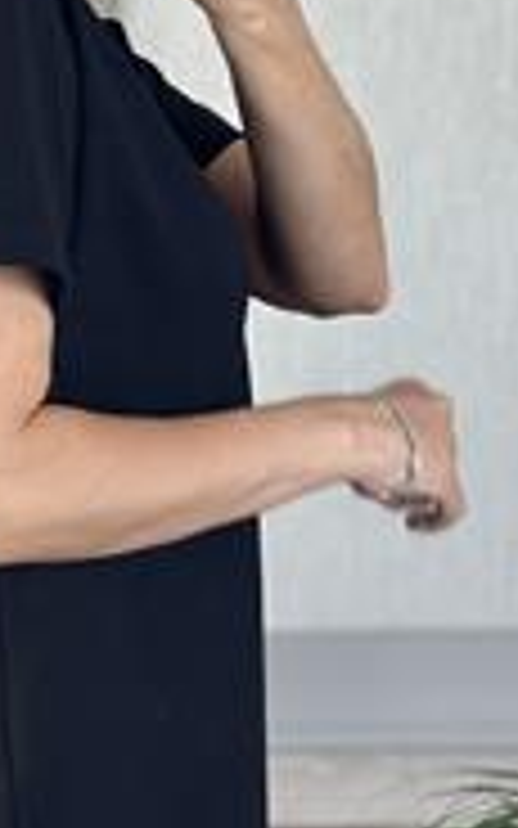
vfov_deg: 14.9
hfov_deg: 9.3
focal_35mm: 140
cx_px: 5
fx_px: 3162
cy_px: 346
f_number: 1.78
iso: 125
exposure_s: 1/75
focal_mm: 6.86
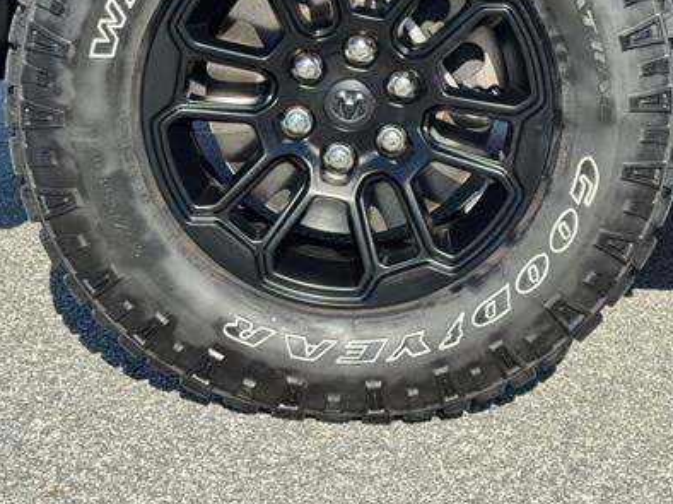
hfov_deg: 25.0
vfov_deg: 18.7
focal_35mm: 78
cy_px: 121
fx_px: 1516
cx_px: 405
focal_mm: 6.76
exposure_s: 1/1366
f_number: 1.78
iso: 64
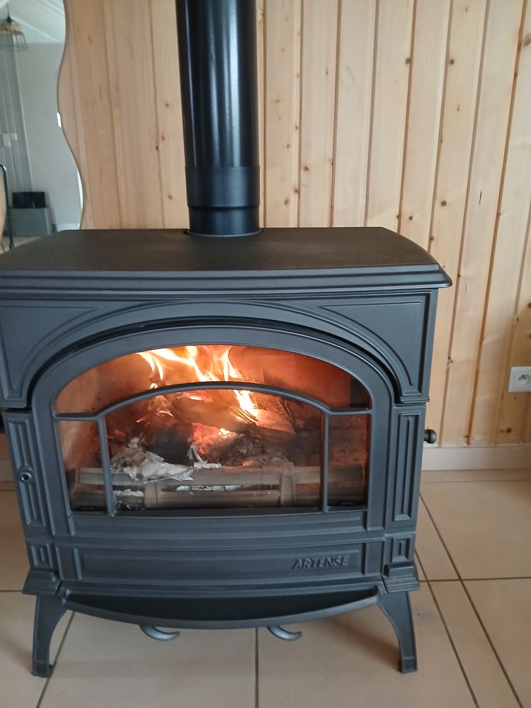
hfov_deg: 53.1
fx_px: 532
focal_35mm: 26
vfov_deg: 67.3
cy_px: 354
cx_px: 266
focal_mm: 3.98
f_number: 1.8
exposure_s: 1/25
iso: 500
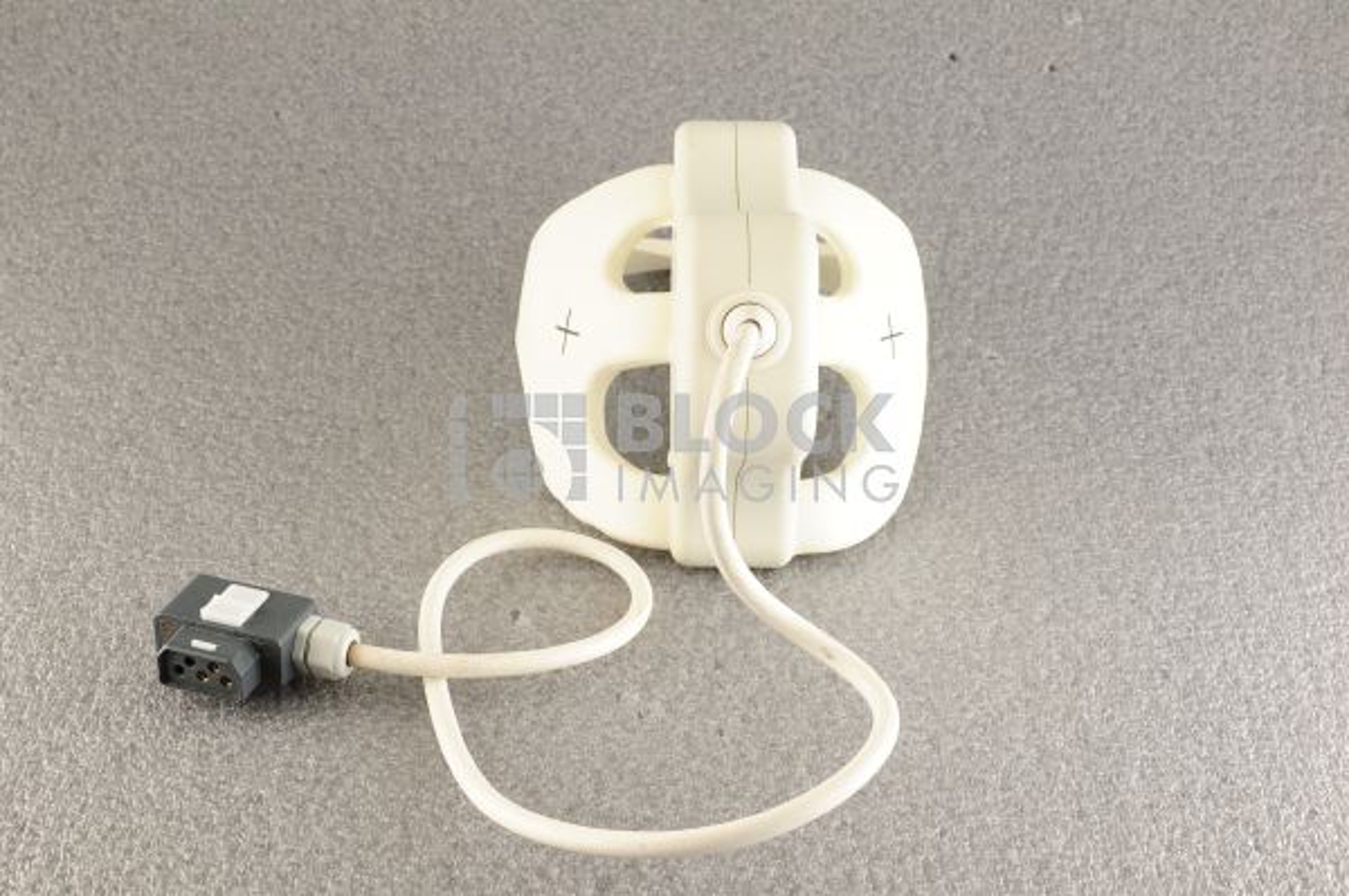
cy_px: 448
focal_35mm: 50
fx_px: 1872
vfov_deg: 26.9
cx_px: 674
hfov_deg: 39.6
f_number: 11
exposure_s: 1/125
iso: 1600
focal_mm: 50
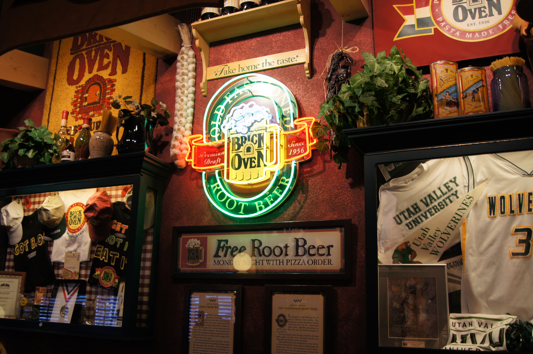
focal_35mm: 32
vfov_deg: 40.9
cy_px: 205
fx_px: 473
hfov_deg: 58.7
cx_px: 242
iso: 160
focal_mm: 18
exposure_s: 1/30
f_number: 3.5
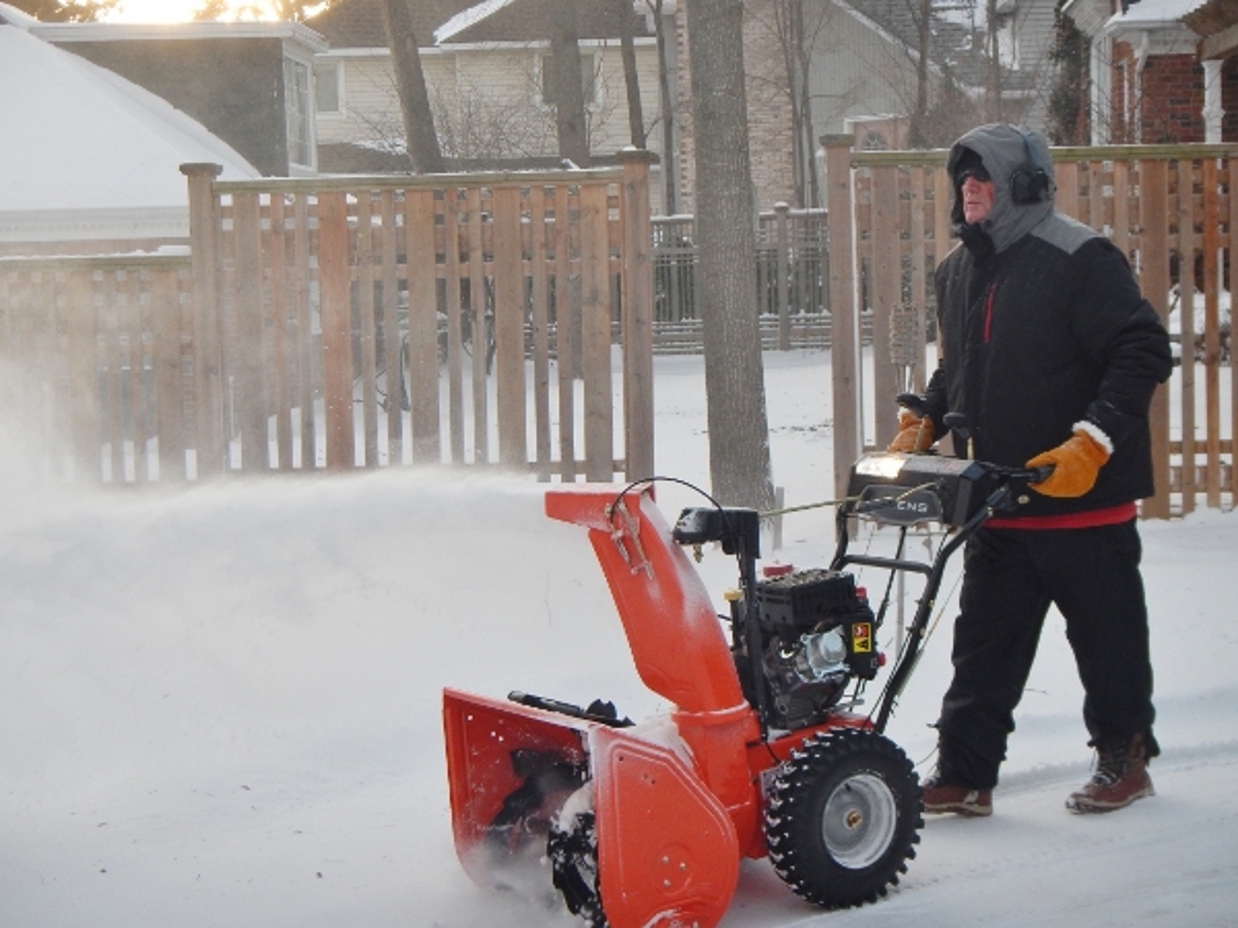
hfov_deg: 29.8
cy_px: 464
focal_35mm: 65
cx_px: 619
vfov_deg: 22.6
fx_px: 2325
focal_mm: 11.7
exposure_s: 1/250
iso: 220
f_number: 4.2
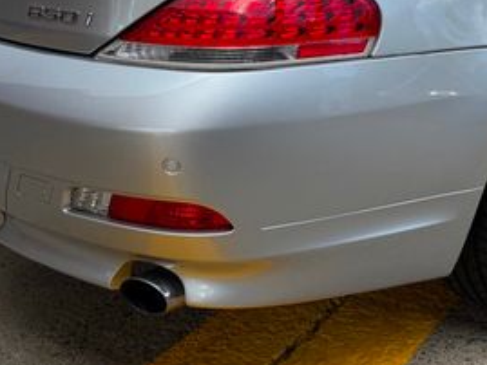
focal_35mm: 57
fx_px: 802
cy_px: 74
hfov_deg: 32.9
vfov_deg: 25.3
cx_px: 387
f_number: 1.78
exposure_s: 1/3279
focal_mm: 6.76
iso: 80
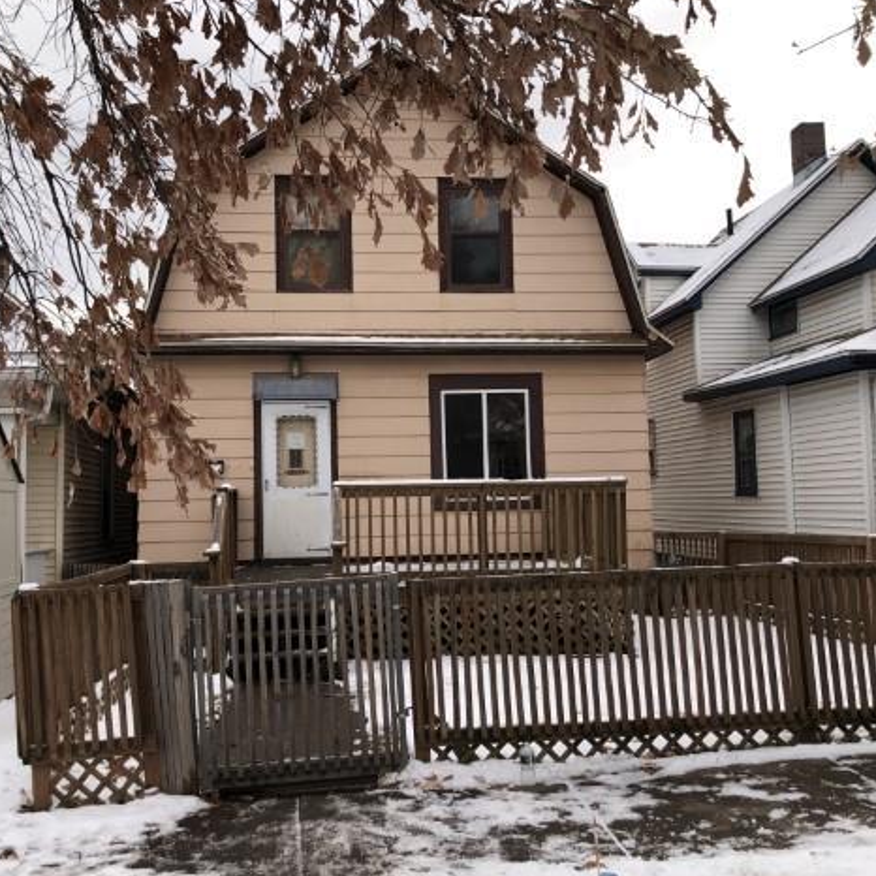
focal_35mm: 34
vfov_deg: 48.4
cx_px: 400
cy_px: 429
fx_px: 973
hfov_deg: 48.4
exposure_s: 1/410
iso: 20
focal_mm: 3.99
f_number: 1.8
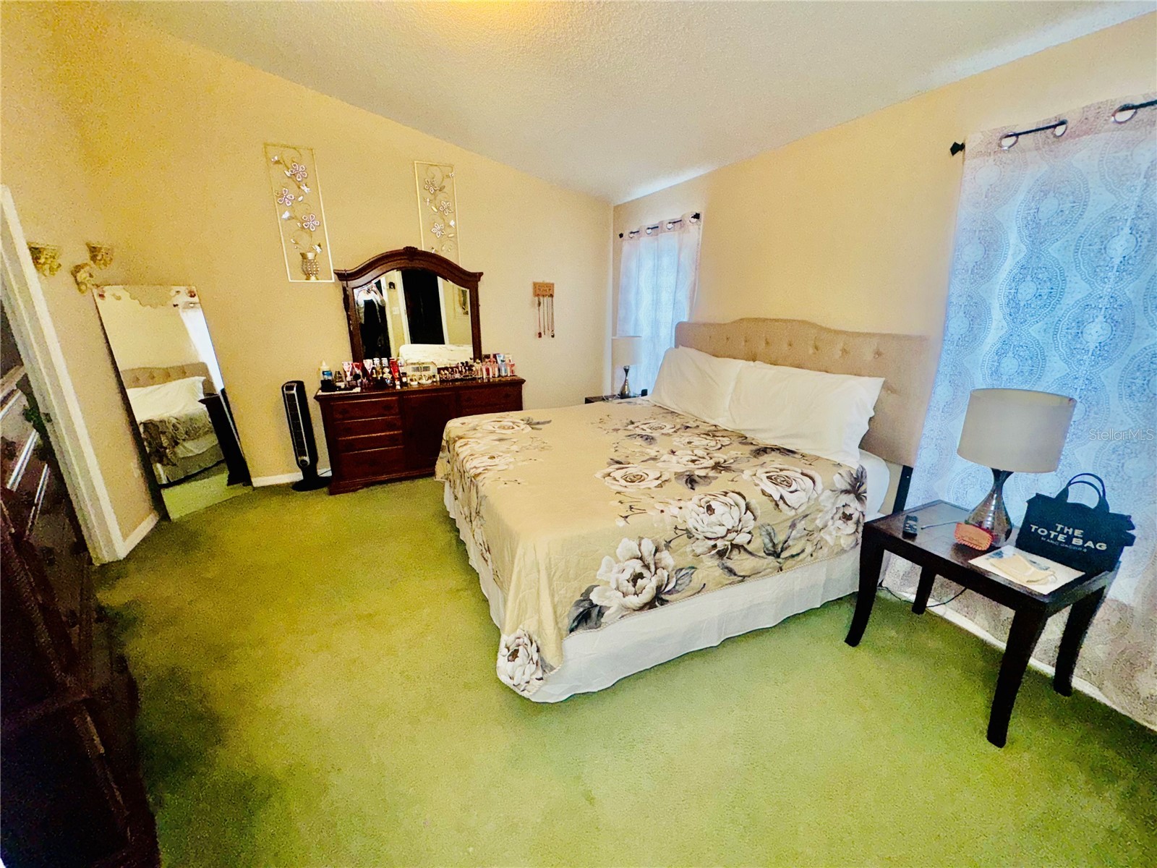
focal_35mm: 14
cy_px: 434
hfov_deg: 102.1
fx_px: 468
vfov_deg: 85.7
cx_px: 578
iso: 80
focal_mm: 2.22
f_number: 2.2
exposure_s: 1/122
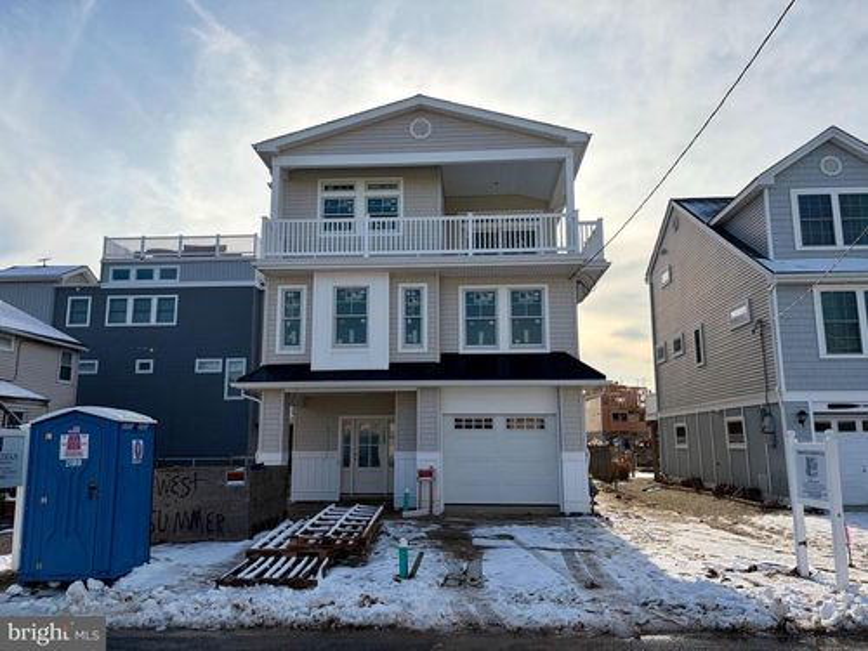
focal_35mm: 26
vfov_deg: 53.1
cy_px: 326
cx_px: 434
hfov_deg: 67.3
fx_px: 652
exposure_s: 1/7813
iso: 64
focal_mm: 5.96
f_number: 1.6
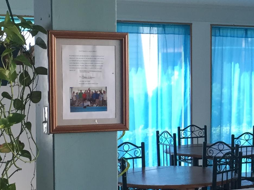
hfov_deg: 20.5
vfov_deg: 15.9
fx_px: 683
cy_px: 118
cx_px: 242
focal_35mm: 93
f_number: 2.2
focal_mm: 4.15
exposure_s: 1/30
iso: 32
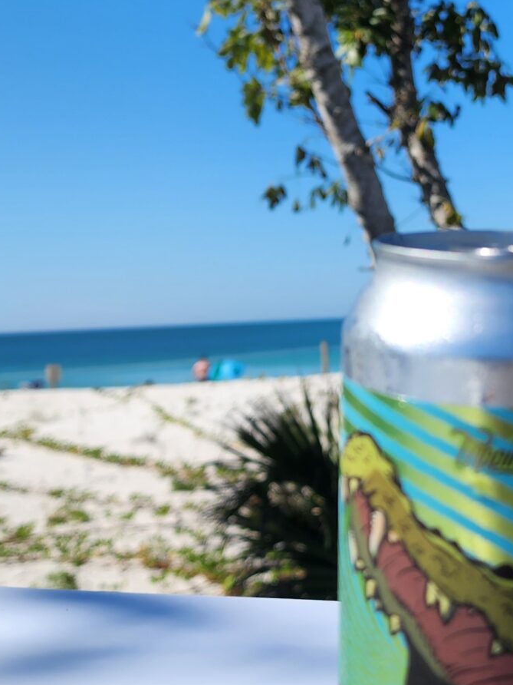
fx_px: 1304
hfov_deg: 21.8
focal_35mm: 66
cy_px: 183
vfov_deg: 29.0
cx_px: 446
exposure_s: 1/1076
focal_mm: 6.4
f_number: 1.8
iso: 12
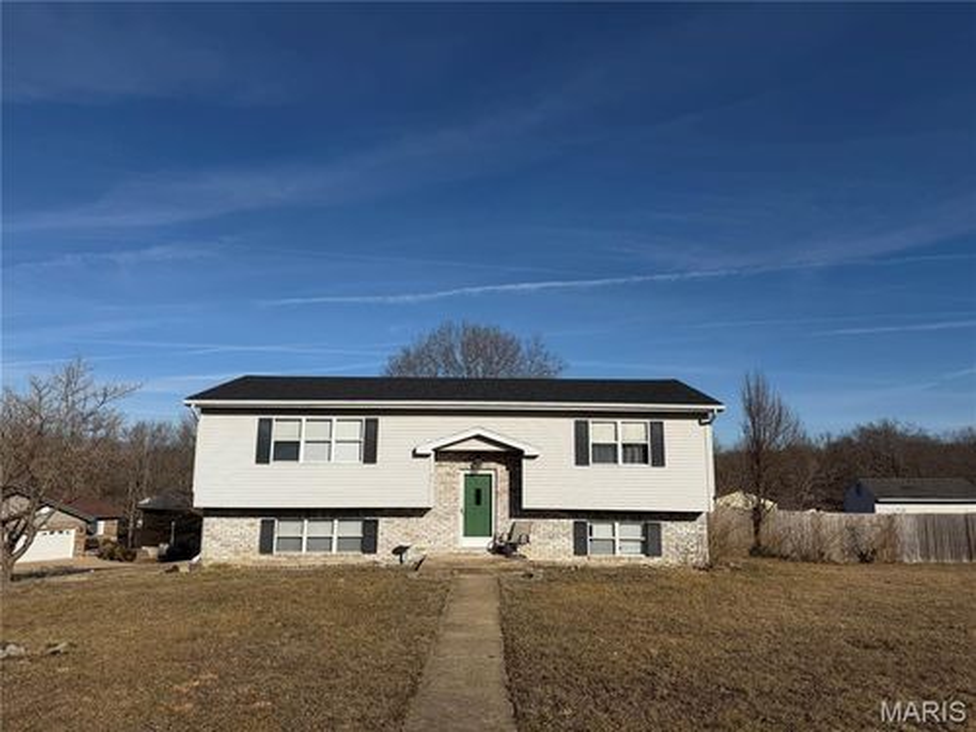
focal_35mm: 24
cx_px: 488
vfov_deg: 56.8
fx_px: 677
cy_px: 366
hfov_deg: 71.6
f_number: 1.78
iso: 80
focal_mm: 6.76
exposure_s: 1/10309
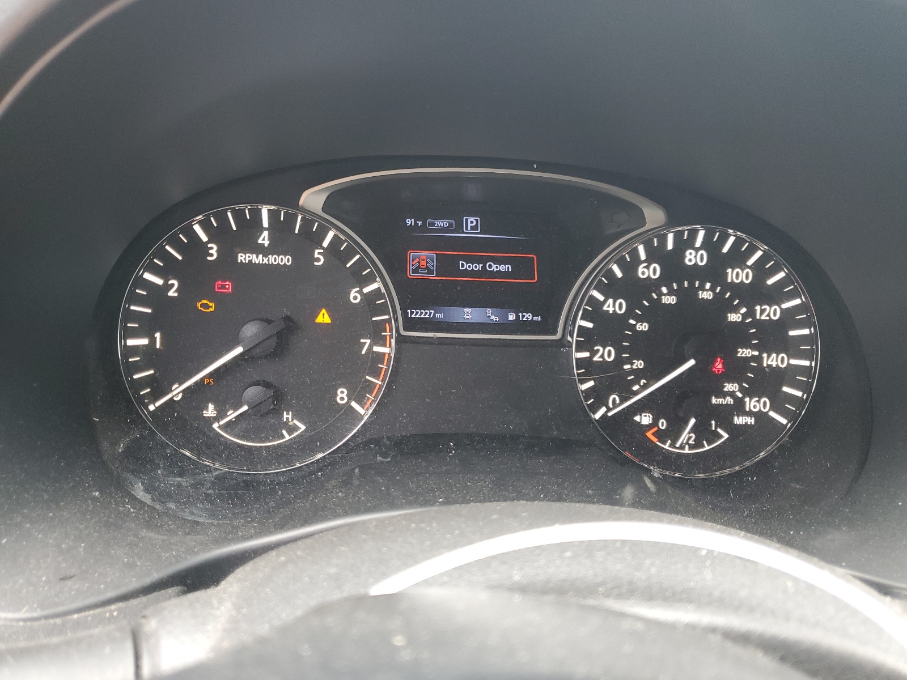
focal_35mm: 26
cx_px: 454
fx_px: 681
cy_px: 340
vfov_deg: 53.1
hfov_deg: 67.3
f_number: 1.5
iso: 84
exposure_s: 1/60.2
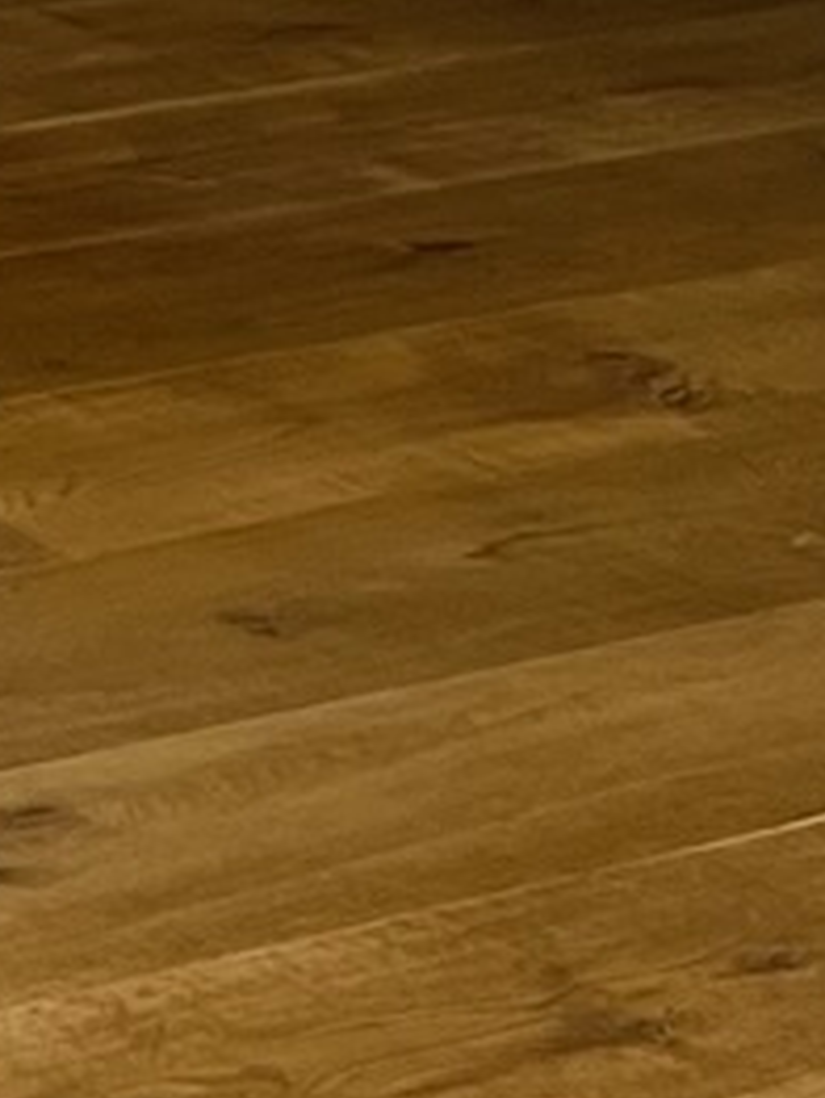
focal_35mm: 203
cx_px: -599
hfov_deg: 7.2
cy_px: 457
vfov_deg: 9.7
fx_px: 6440
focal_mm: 5.7
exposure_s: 1/50
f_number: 1.5
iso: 160
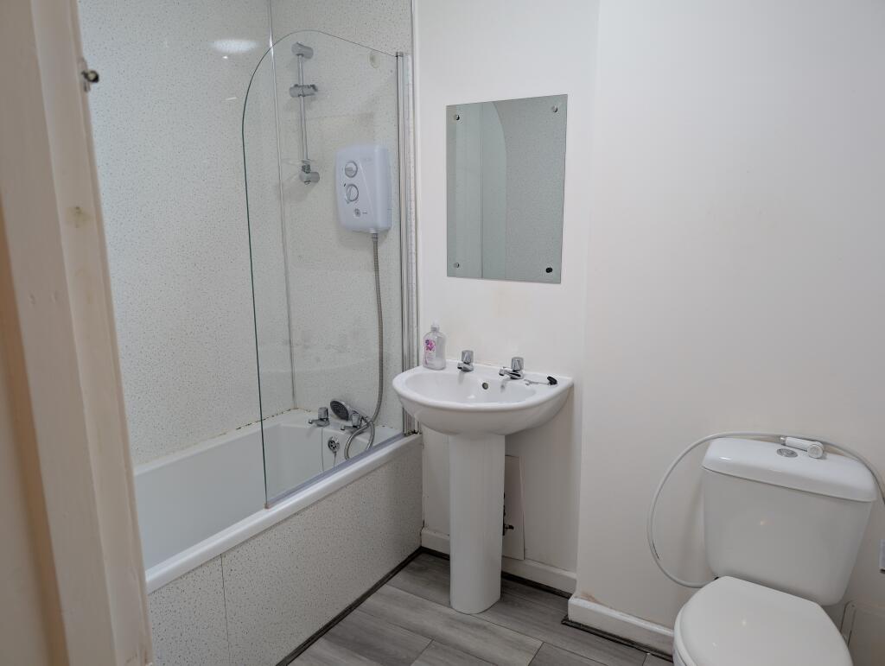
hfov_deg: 71.5
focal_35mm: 24
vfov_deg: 56.9
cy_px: 333
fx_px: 614
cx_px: 442
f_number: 1.68
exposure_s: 1/33.3
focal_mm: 6.9
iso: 84
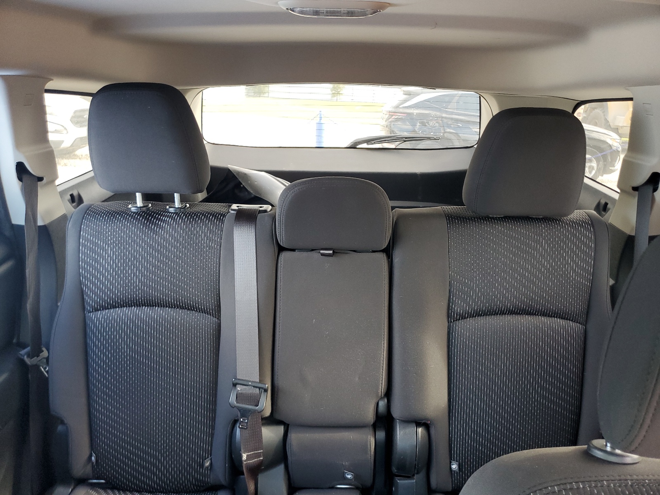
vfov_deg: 53.1
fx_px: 496
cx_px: 330
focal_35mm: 26
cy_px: 248
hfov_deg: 67.3
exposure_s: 1/60.2
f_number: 1.5
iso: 84
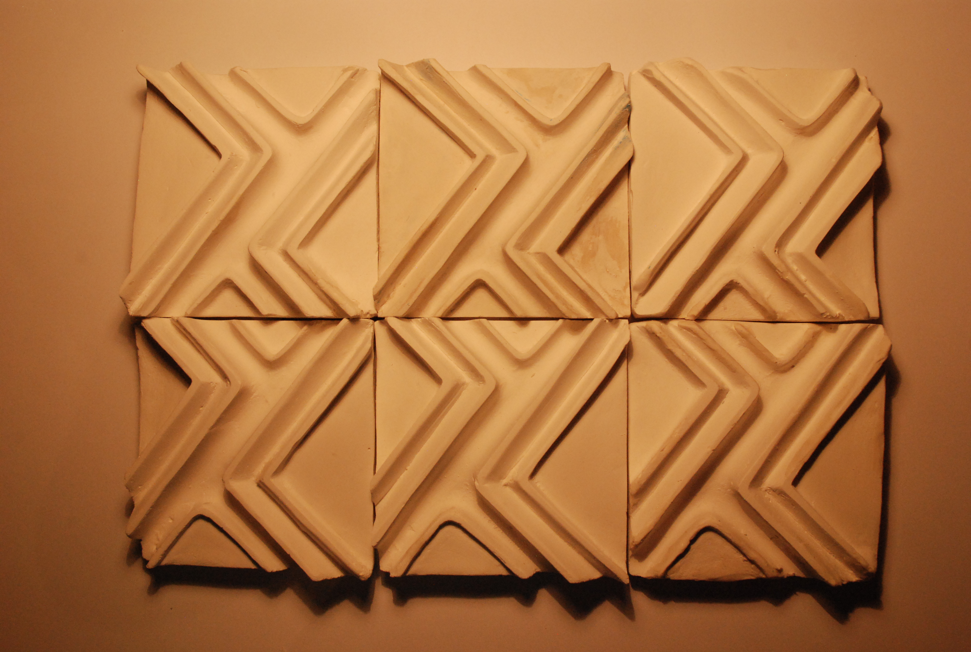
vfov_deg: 40.1
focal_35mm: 33
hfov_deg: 57.1
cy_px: 326
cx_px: 486
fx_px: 892
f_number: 9
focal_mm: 22
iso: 1250
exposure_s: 1/200
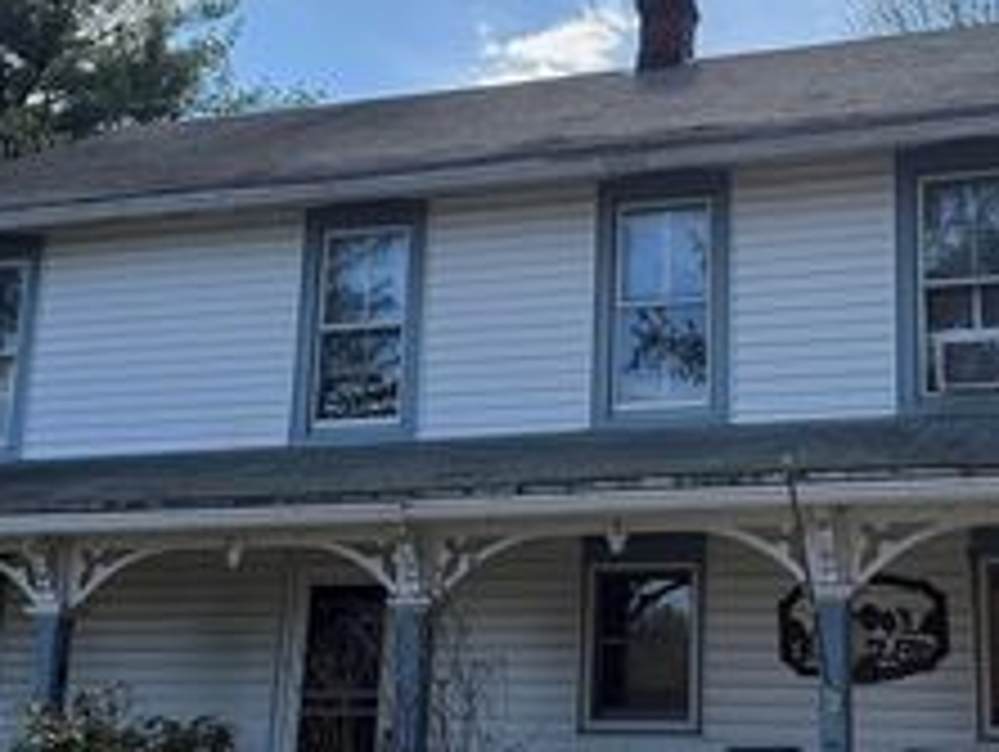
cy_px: 371
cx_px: 711
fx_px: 1560
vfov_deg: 27.1
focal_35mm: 54
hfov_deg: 35.0
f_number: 1.78
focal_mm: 6.76
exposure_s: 1/3145
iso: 100
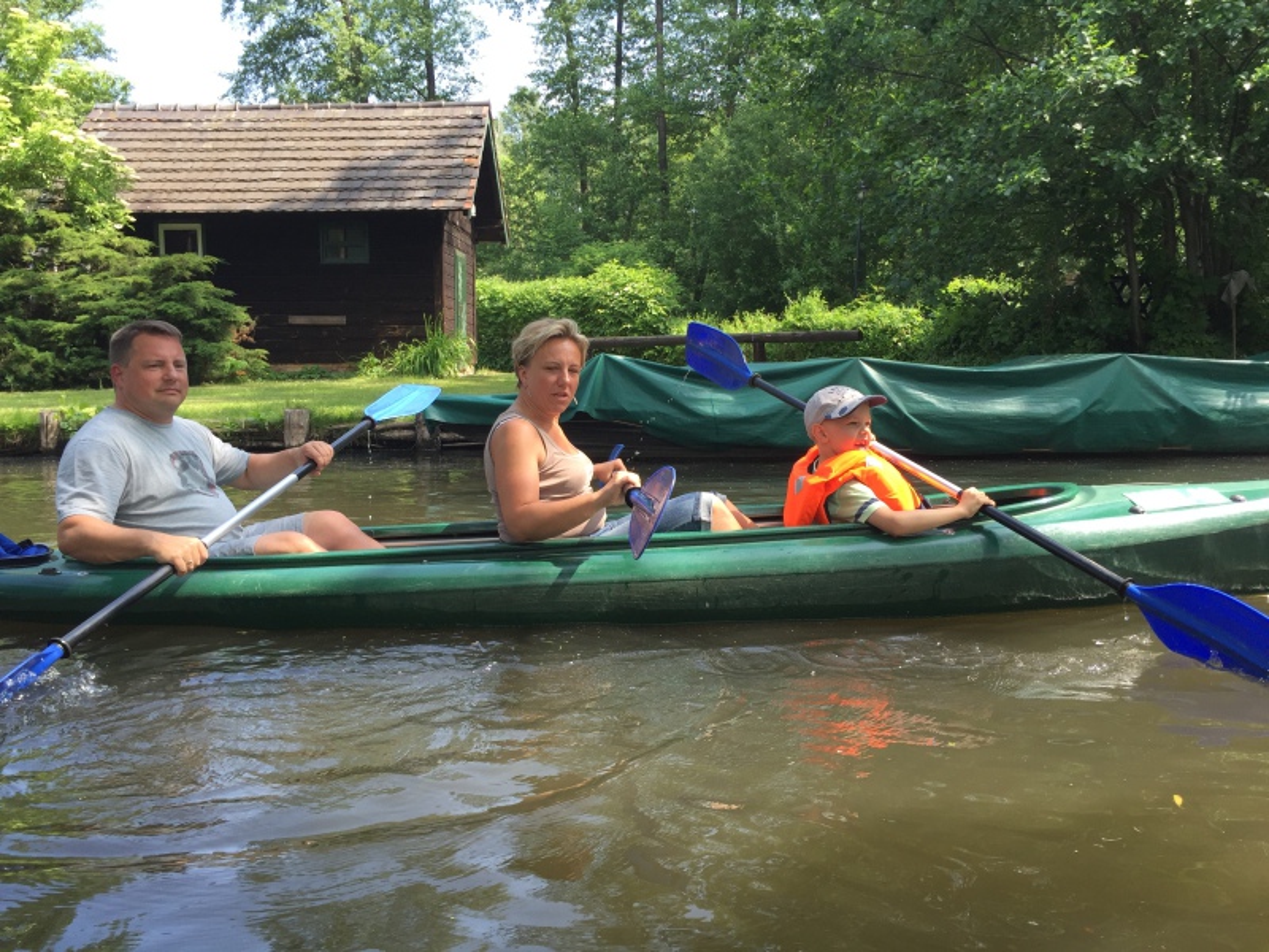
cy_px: 476
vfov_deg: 48.2
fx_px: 1063
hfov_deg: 61.7
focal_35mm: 29
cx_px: 634
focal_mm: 4.15
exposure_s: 1/302
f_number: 2.2
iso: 32
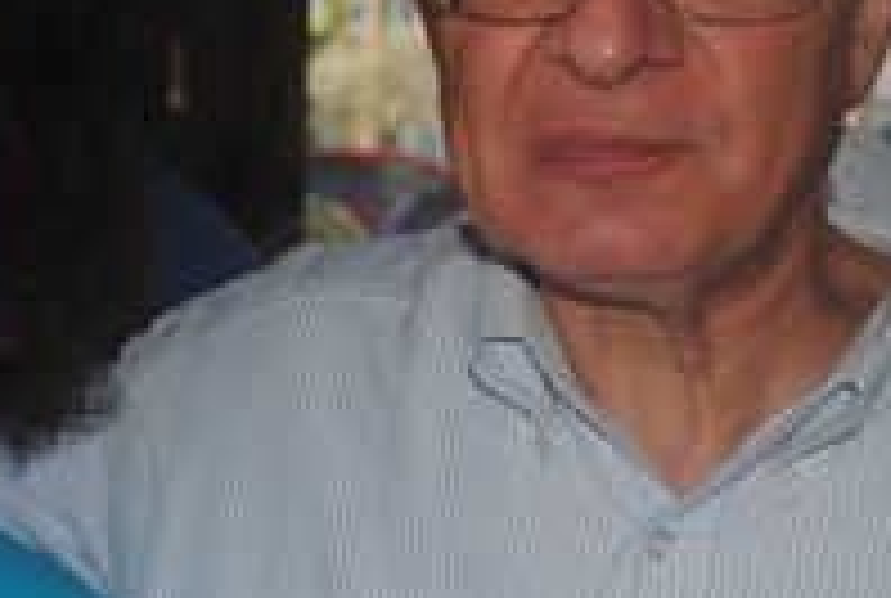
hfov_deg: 18.4
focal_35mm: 109
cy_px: 306
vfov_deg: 12.6
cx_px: 90
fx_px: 2704
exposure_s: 1/60
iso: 200
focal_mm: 24
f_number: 4
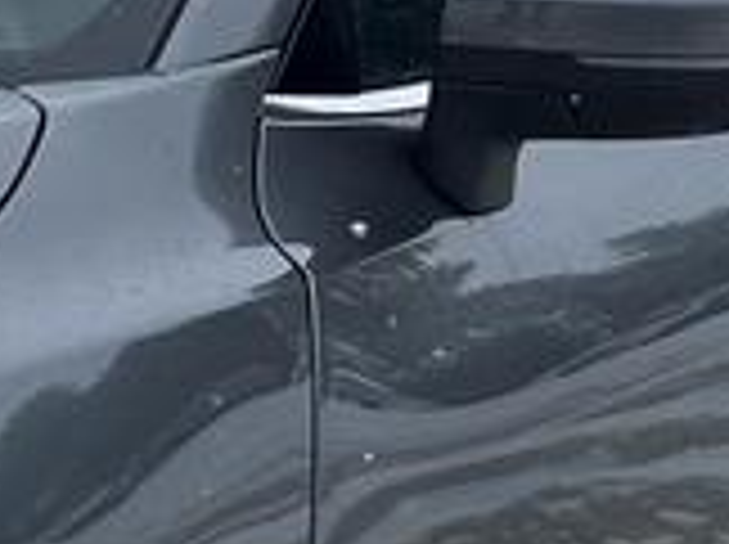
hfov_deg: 8.9
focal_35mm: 206
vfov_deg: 7.2
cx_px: -900
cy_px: 238
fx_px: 4332
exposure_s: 1/3215
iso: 50
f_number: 1.6
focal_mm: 5.1
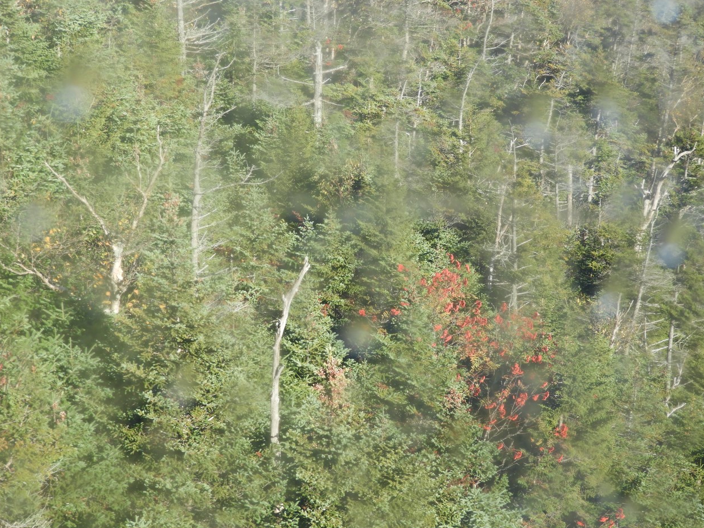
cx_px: 359
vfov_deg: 18.2
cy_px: 280
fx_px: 1647
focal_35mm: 81
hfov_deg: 24.1
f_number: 4.5
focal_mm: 12.5
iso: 100
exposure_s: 1/200
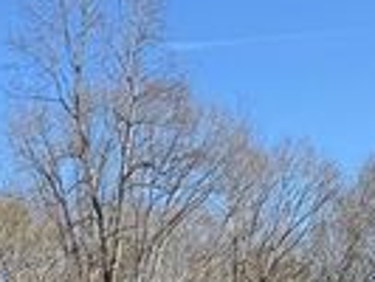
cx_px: 127
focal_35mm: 90
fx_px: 976
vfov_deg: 14.7
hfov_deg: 21.7
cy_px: 484
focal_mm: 6.76
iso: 80
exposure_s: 1/1949
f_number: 1.78
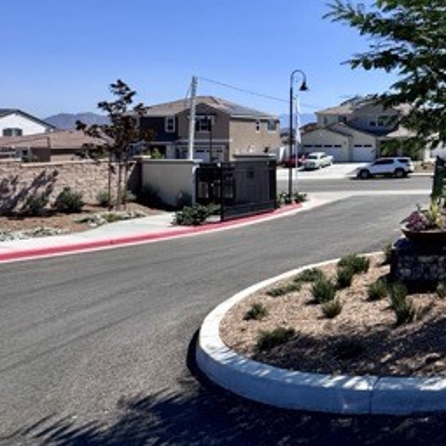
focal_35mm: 31
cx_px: 484
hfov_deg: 42.1
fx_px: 452
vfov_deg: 51.2
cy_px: 135
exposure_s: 1/2415
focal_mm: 2.22
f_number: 2.2
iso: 40
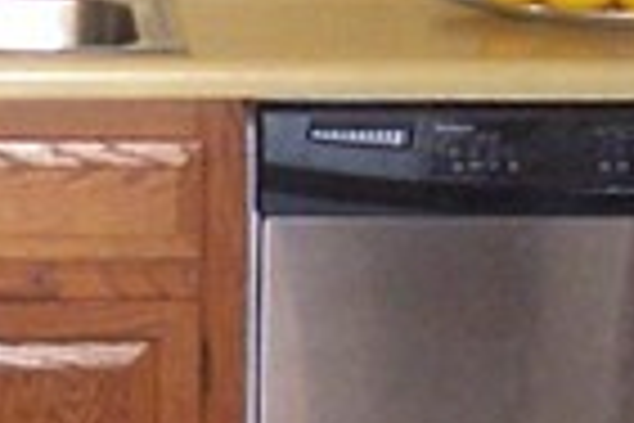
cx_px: 171
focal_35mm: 174
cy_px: 378
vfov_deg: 7.9
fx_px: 3064
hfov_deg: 11.8
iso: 200
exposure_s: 1/30
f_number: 2.8
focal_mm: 3.8
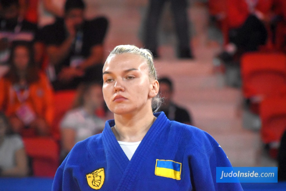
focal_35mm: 375
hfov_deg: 5.5
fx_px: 2979
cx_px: 143
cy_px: 96
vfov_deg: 3.7
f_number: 7.1
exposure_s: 1/640
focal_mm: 250
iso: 6400
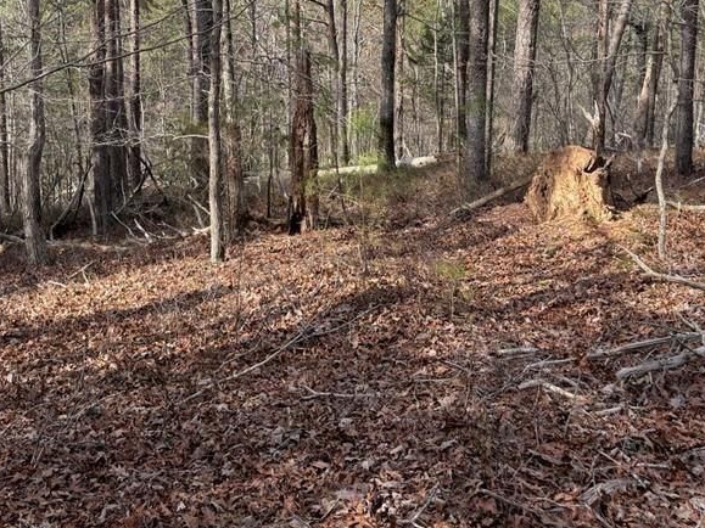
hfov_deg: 40.2
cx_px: 183
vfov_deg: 30.7
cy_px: 99
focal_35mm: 46
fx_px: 937
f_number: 1.6
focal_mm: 5.96
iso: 50
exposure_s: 1/758
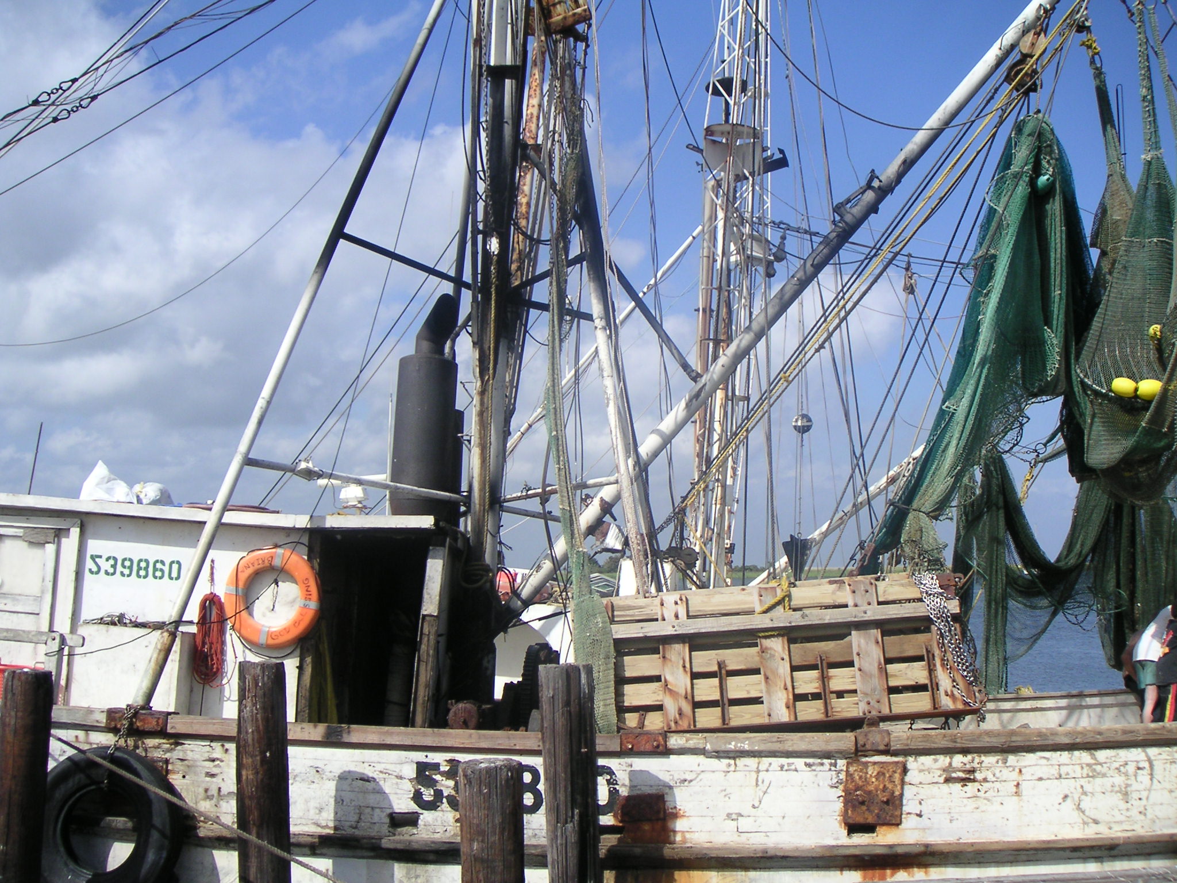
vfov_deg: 37.7
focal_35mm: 38
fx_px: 1292
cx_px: 588
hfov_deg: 49.0
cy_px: 442
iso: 50
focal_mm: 6
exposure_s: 1/1000
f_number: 6.7
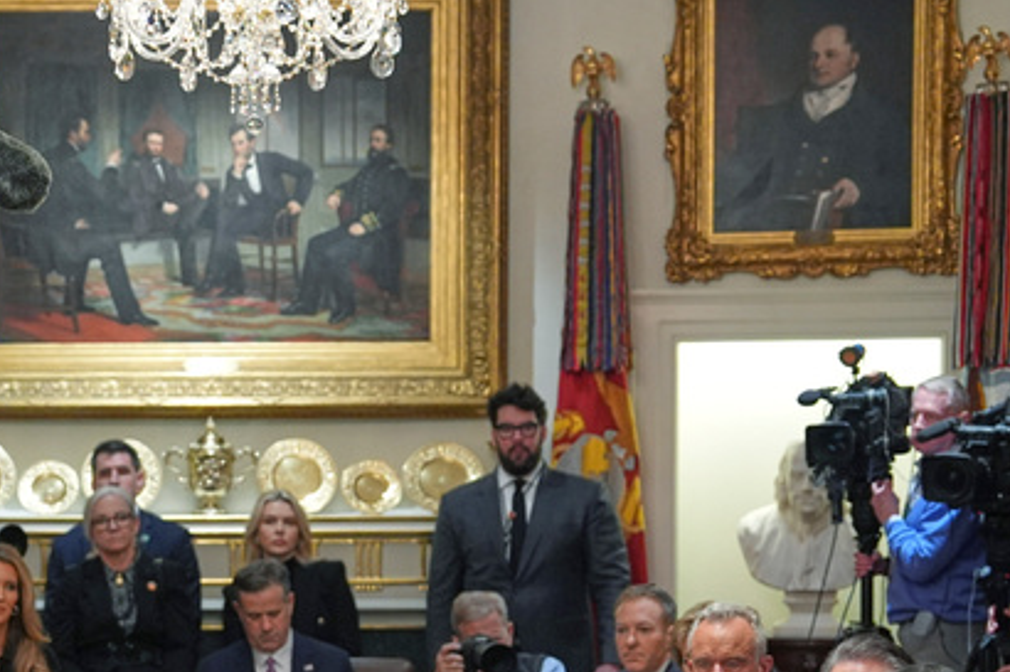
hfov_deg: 18.4
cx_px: 202
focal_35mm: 110
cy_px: 597
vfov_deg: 12.4
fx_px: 3085
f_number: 2.8
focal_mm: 44
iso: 2000
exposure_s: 1/200
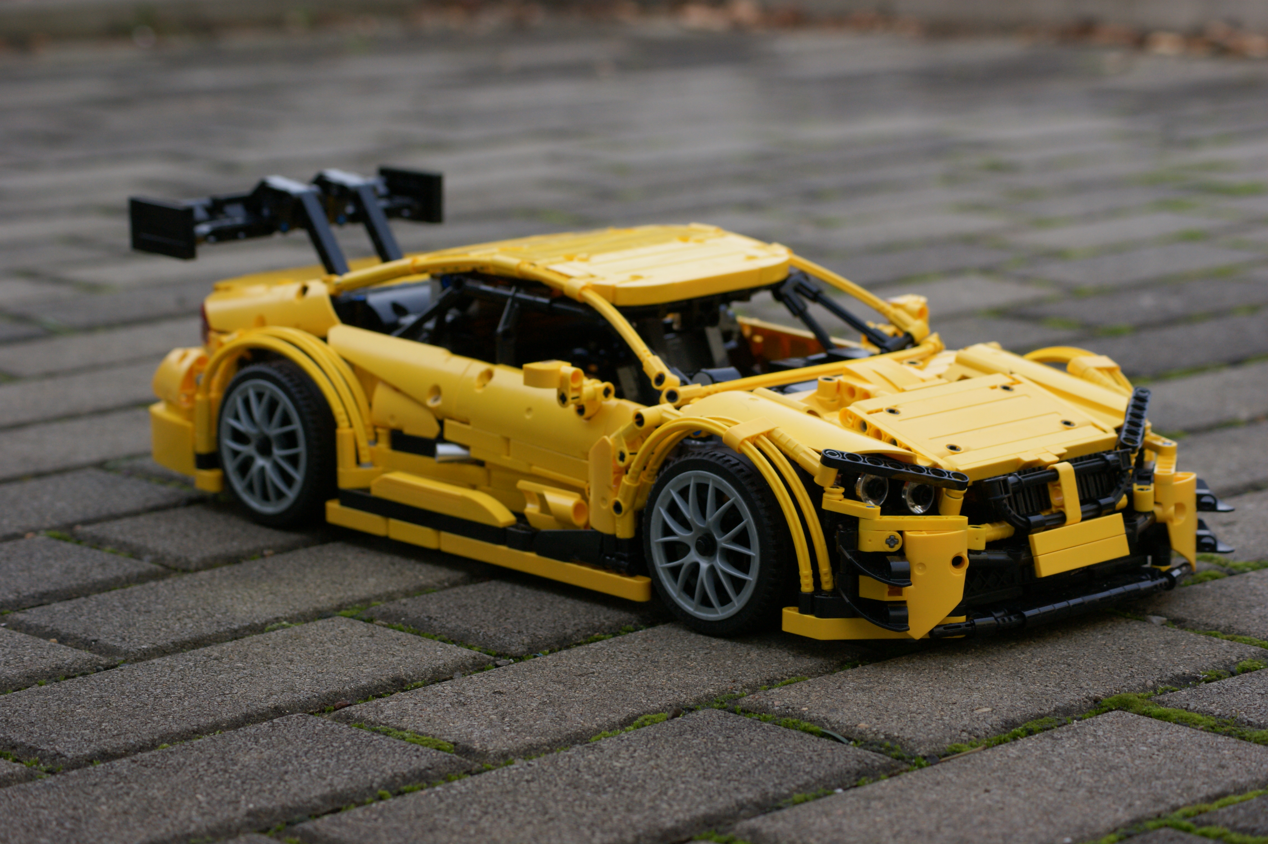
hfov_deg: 22.6
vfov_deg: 15.2
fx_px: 3168
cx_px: 634
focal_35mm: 90
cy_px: 422
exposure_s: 1/160
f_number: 5.6
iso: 200
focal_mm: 60
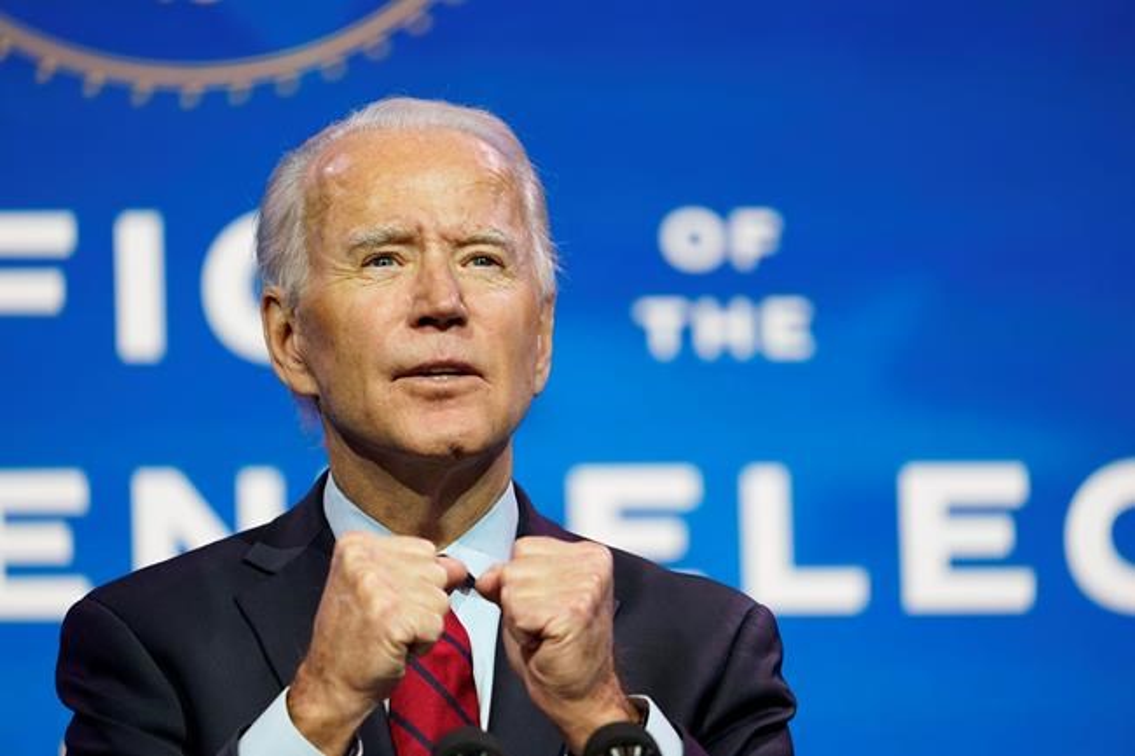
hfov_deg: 5.2
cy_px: 378
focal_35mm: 400
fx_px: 12607
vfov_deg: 3.4
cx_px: 568
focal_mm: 400
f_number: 5.6
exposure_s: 1/125
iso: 1600
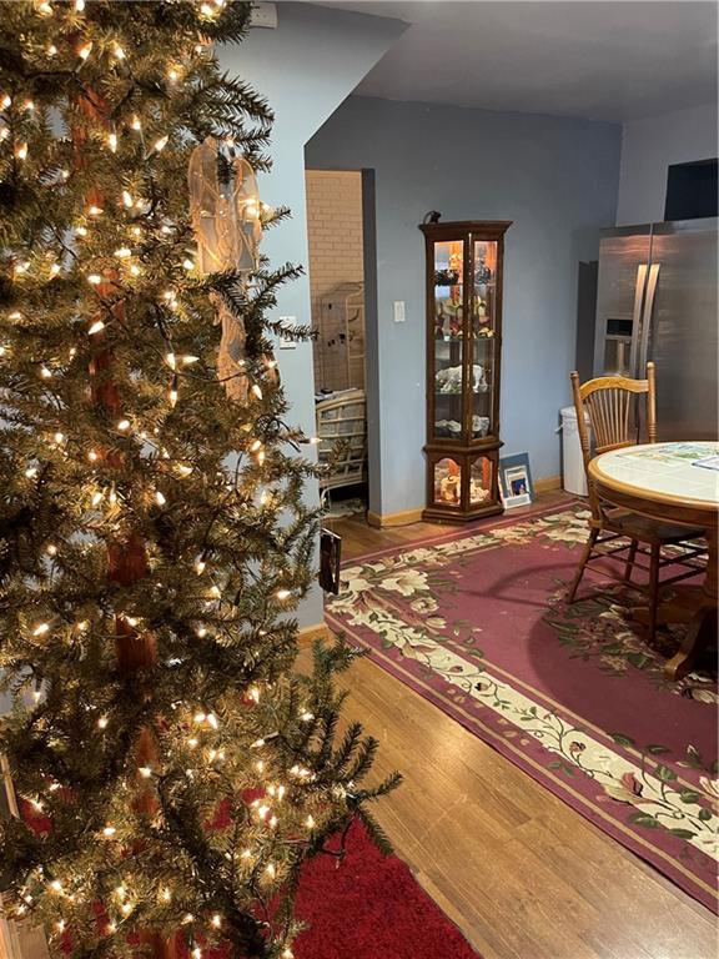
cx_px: 360
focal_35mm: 25
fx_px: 692
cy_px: 480
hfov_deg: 54.9
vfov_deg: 69.4
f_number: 1.6
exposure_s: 1/40
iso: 400
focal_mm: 5.1
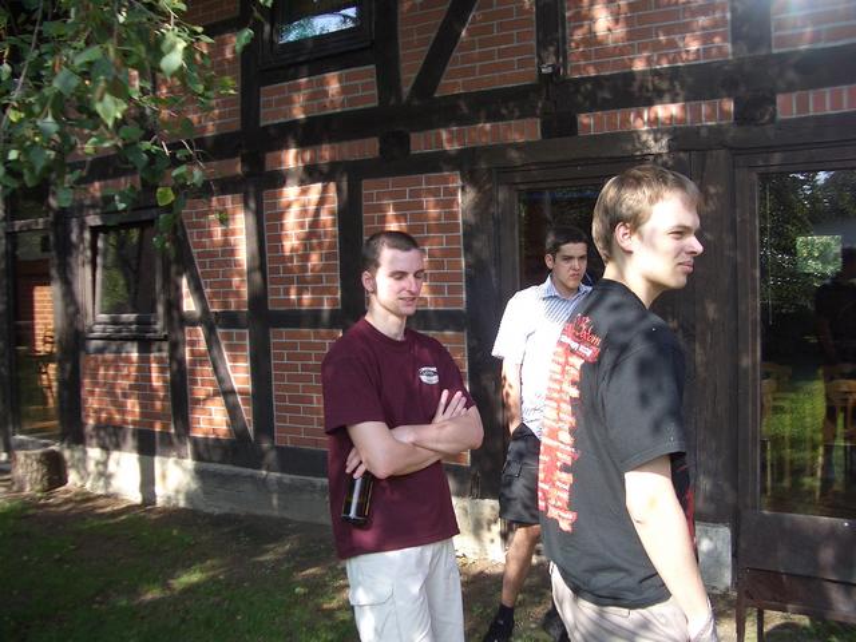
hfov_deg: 52.6
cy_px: 321
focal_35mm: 35
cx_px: 428
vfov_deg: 40.7
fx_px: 865
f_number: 2.6
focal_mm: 5.8
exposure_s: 1/320
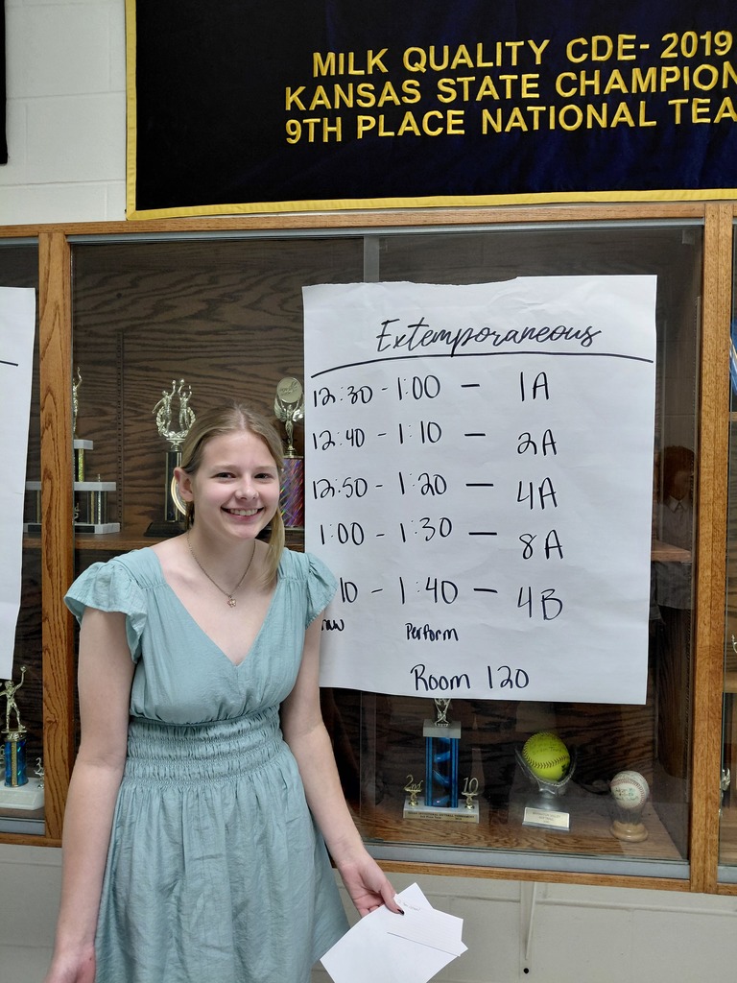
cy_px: 492
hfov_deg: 54.9
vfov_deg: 69.4
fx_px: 710
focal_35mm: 25
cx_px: 368
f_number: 1.8
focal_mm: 4.69
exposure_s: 1/50.1
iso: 160
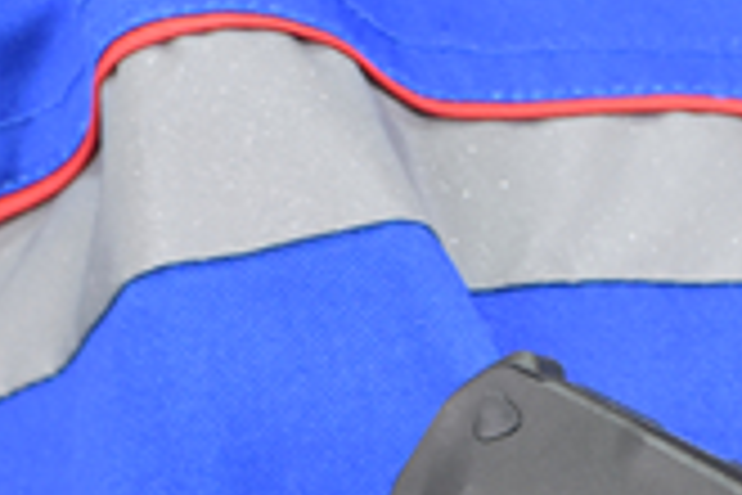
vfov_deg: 9.8
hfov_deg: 15.6
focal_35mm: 131
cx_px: 589
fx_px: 2700
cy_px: 947
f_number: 6.3
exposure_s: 1/30
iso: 1400
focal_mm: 18
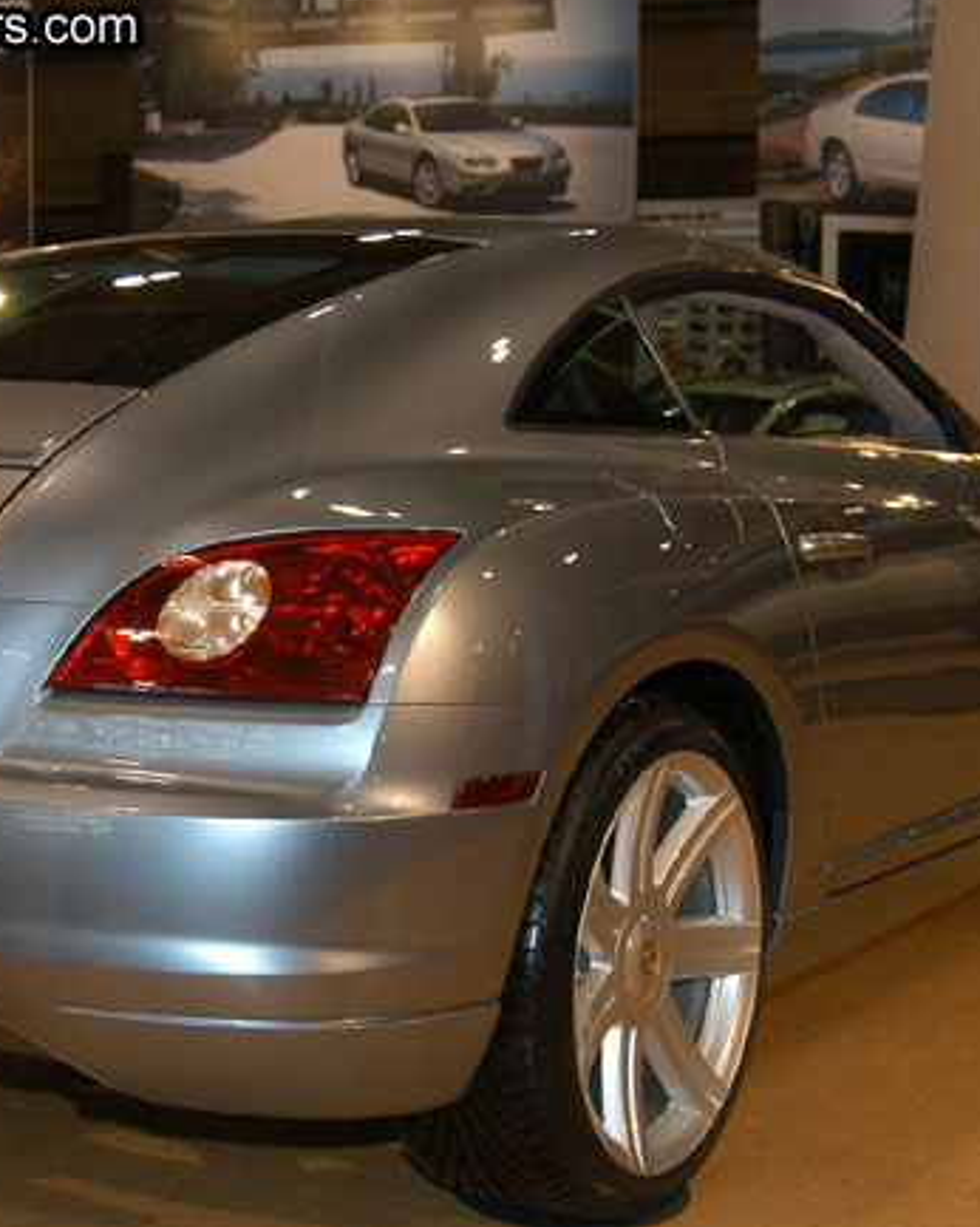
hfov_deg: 23.1
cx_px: 372
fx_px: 2395
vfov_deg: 28.7
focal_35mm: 66
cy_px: 592
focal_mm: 30
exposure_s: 1/60
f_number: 5
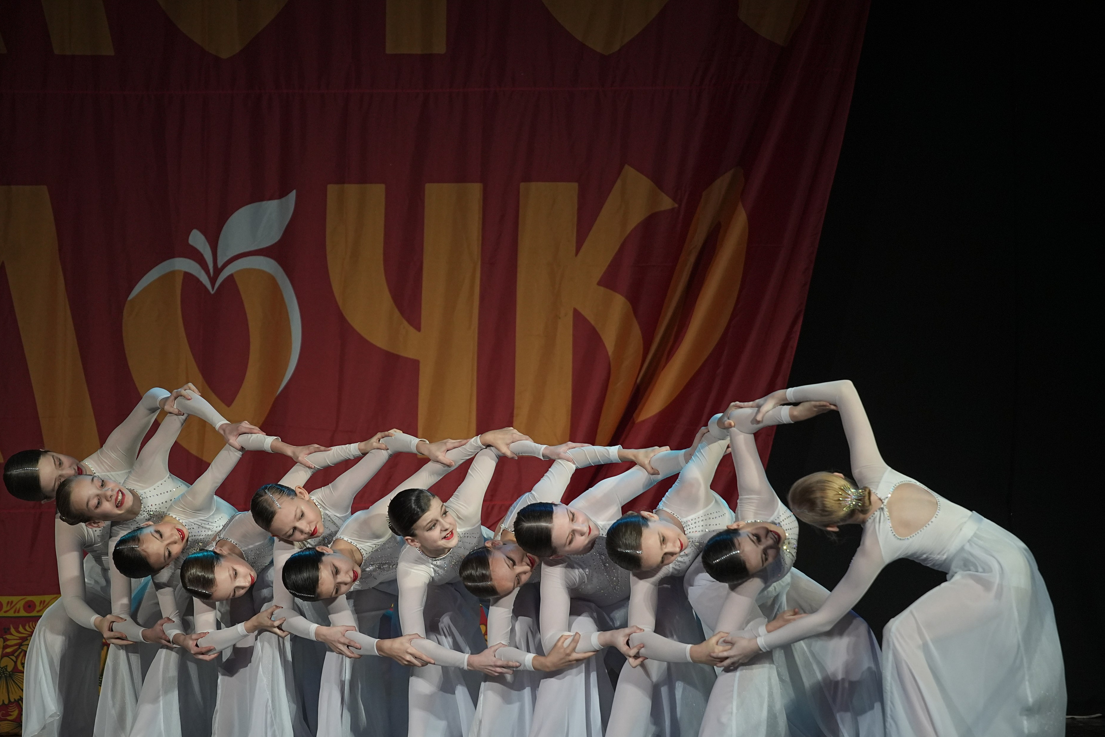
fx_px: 5800
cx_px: 509
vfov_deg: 7.3
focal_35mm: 189
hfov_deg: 10.9
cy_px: 405
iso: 2000
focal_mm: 172
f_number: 4
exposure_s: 1/400
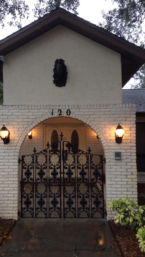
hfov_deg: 32.8
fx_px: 246
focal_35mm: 36
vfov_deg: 55.3
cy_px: 129
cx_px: 67
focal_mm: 3.3
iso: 32
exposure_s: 1/30
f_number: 2.4
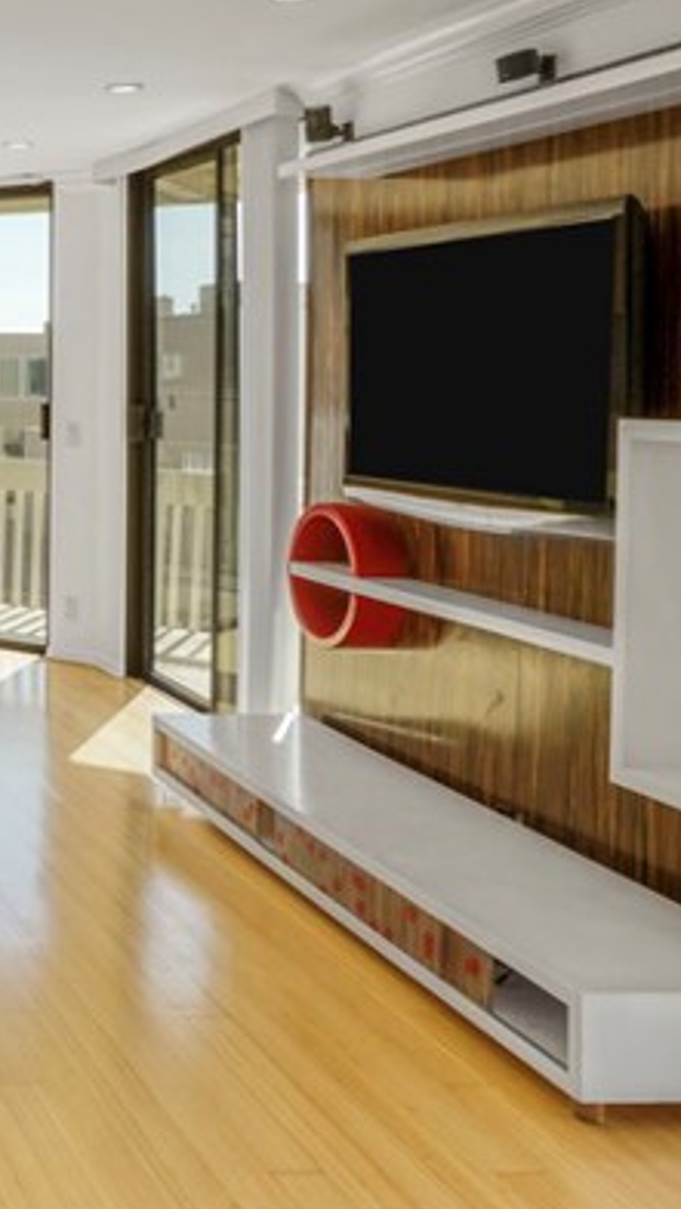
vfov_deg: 48.6
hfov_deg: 22.2
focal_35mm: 41
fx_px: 1314
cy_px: 409
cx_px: -425
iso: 400
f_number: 13
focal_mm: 10
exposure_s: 1/40
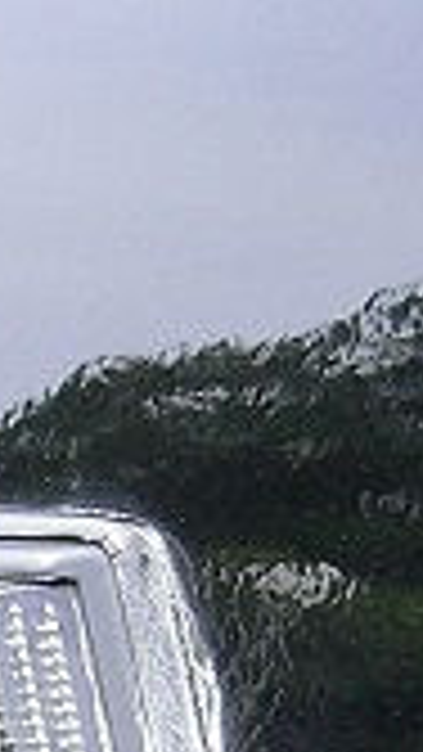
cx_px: -58
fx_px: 4086
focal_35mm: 205
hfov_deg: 5.9
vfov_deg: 10.4
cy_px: 759
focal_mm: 5.8
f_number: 2.8
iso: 80
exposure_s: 1/200
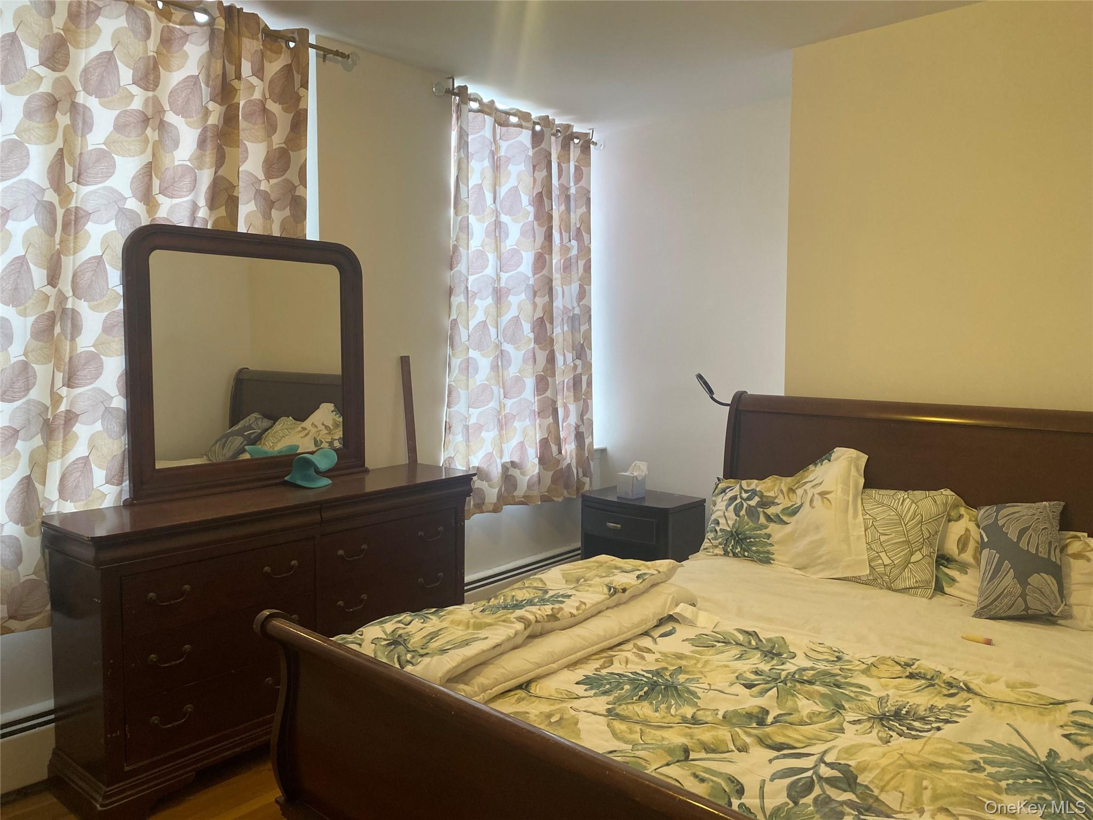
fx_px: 821
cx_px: 546
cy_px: 410
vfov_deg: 53.1
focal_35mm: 26
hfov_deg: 67.3
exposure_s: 1/60
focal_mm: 4.25
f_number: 1.8
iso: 125
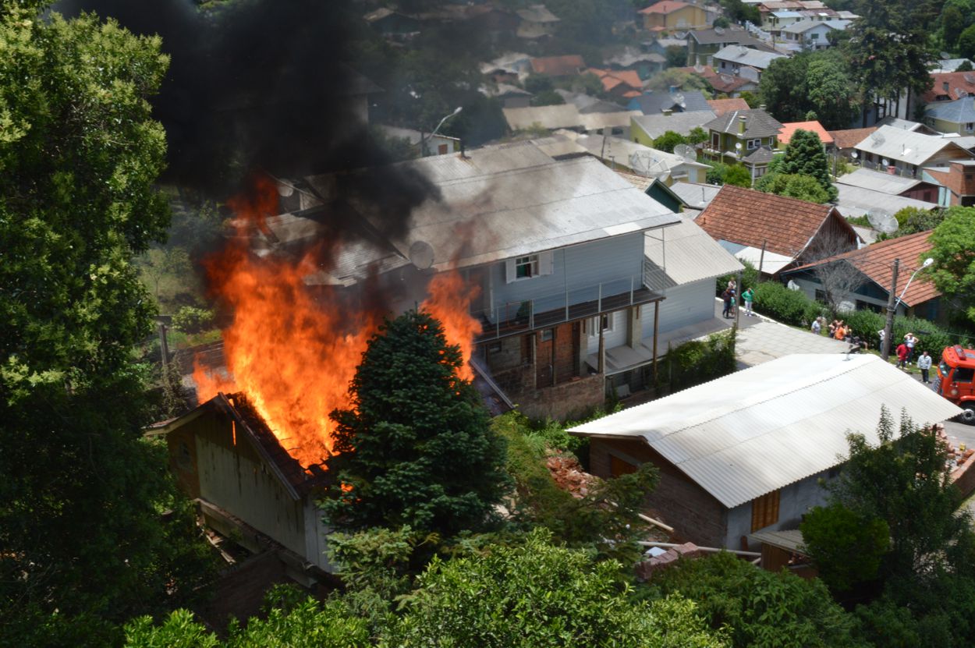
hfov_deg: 43.6
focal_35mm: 45
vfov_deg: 29.8
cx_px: 488
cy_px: 324
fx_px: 1218
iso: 450
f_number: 29
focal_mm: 30
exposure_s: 1/125
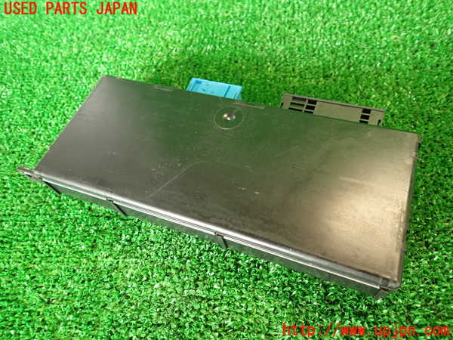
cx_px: 226
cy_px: 170
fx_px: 327
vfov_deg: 54.9
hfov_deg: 69.4
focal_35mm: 25
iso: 250
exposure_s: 1/30
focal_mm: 4.5
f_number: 2
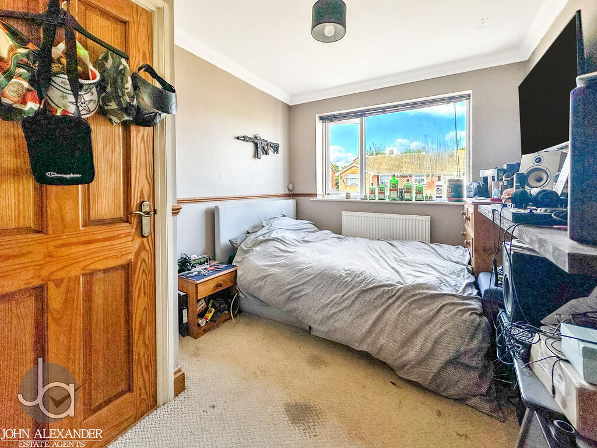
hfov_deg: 102.1
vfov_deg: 85.7
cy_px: 224
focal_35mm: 14
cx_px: 298
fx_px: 241
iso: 40
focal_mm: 2.22
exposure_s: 1/400
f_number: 2.2
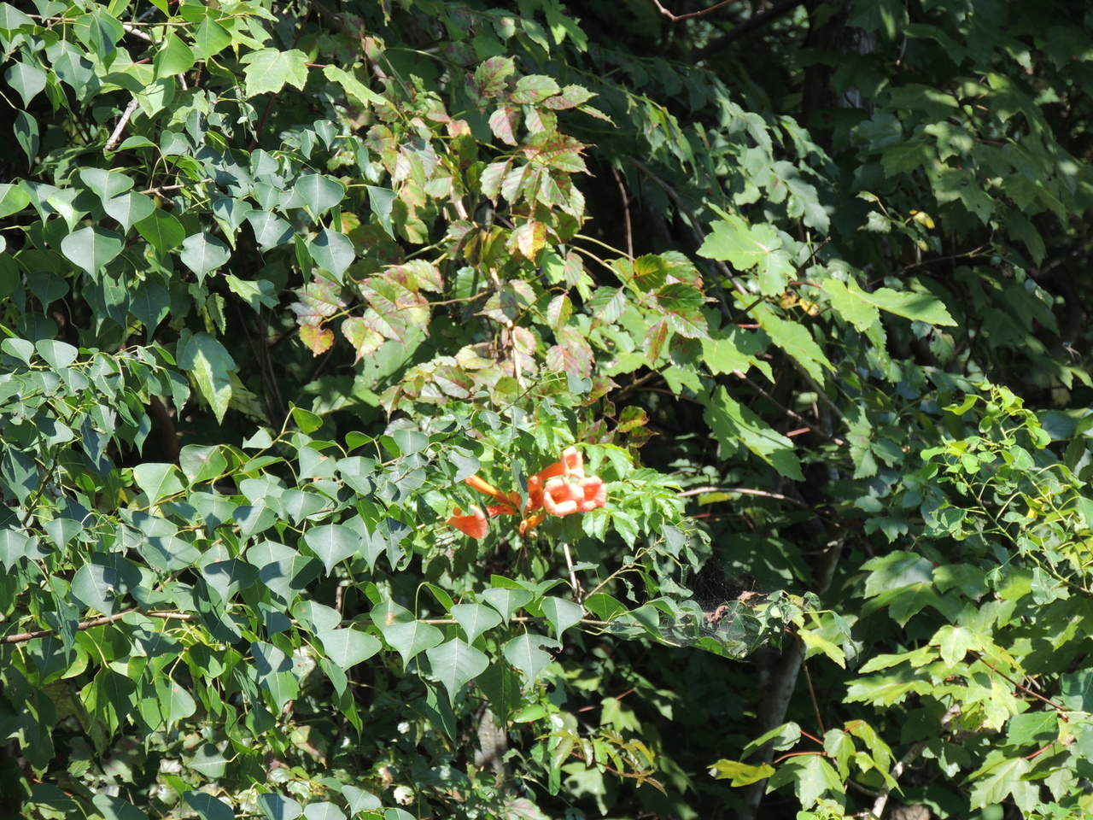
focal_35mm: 350
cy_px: 410
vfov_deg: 4.2
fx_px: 11051
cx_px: 546
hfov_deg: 5.7
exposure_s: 1/200
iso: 100
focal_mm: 62.4
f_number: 4.8
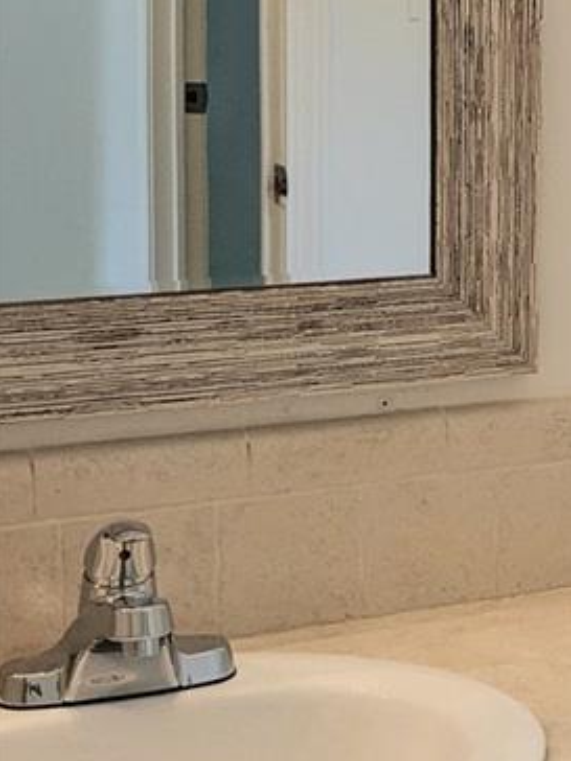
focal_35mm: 89
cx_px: 935
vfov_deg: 22.0
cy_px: 397
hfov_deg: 15.0
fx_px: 1957
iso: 52
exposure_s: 1/229
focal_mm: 4.38
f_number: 1.73
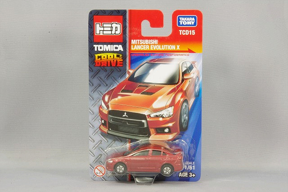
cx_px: 144
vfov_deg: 12.2
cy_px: 96
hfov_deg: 18.3
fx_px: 896
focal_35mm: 112
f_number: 32
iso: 400
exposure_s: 1
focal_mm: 75
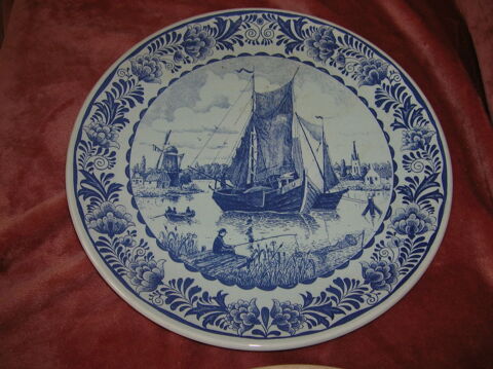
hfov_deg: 54.0
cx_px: 246
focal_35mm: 34
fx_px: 484
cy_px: 184
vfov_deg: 41.7
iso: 50
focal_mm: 5.7
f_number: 2.9
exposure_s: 1/60.1
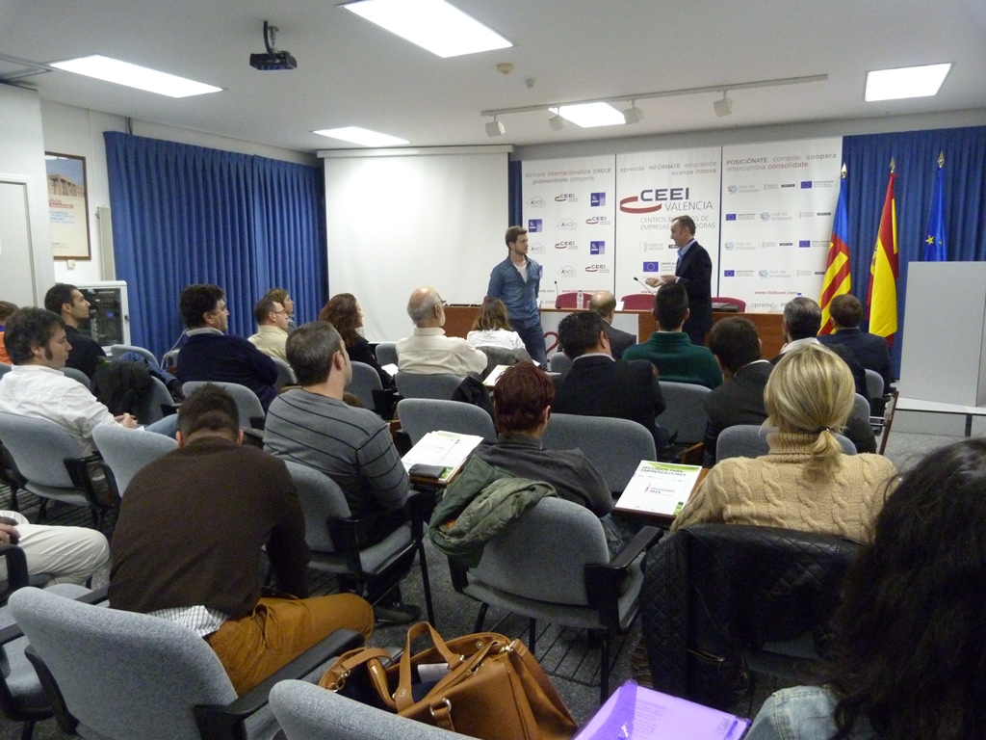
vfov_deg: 54.9
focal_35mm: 25
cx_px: 493
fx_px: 712
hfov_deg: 69.4
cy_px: 370
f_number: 2.8
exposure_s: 1/30
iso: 500
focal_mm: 4.5
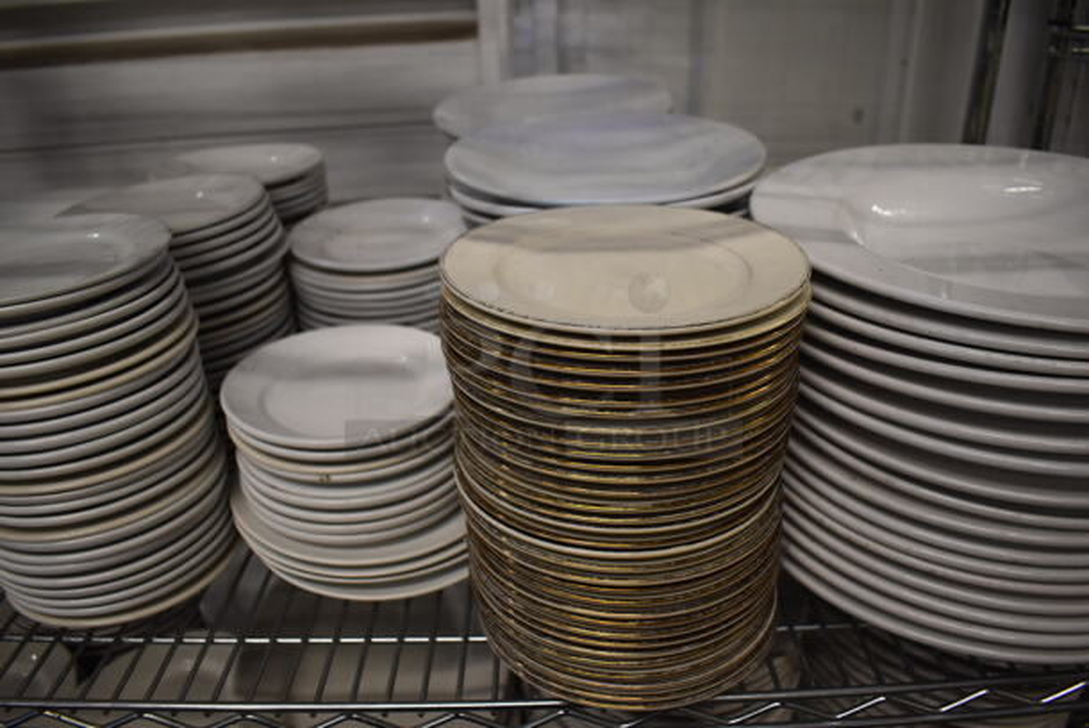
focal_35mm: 27
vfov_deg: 48.0
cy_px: 364
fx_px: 818
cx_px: 544
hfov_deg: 67.3
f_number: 3.5
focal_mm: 18
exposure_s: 1/125
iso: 800
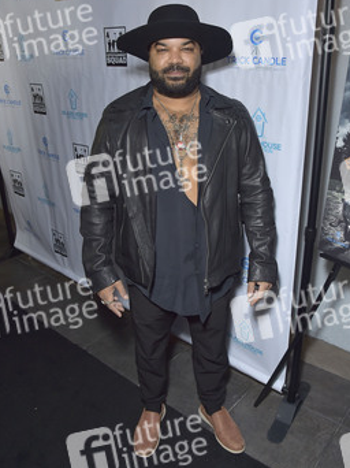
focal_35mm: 27
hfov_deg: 51.3
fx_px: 364
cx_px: 177
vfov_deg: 65.3
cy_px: 242
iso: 1250
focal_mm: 24
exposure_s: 1/250
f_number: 6.3
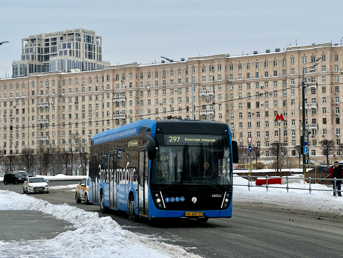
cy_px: 129
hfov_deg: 25.3
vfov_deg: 19.1
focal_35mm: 77
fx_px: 763
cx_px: 172
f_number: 2.8
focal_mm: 9
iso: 32
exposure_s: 1/296
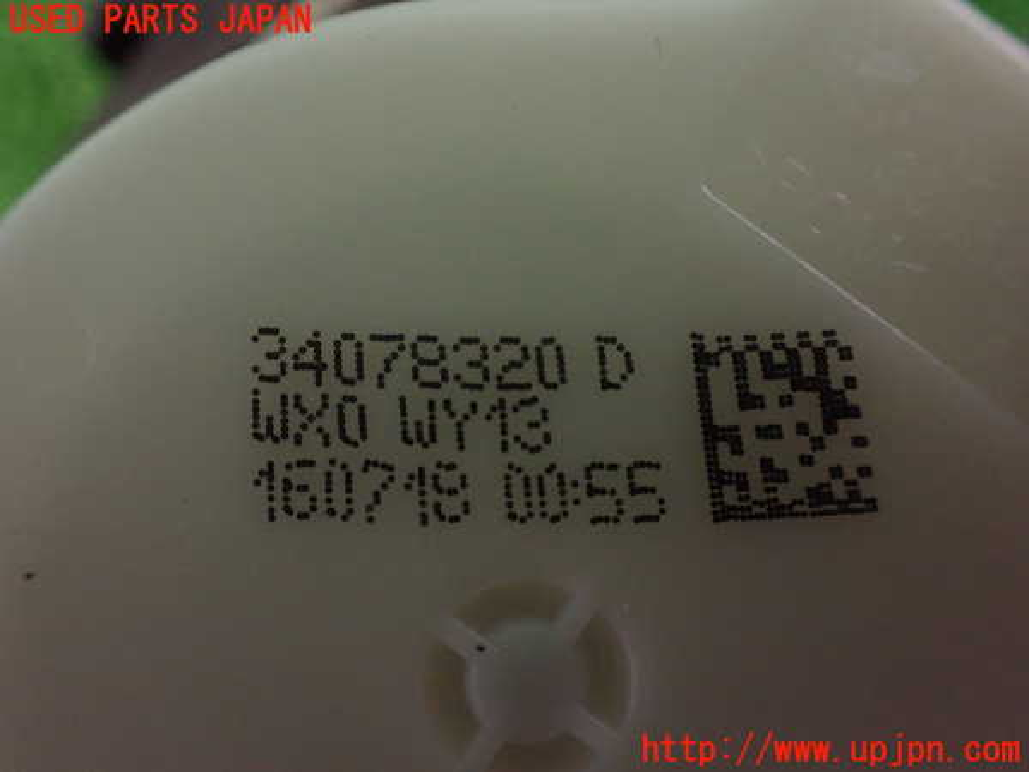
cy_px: 386
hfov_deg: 60.0
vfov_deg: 46.8
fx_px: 892
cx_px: 514
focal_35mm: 30
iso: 1000
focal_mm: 5.4
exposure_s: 1/30
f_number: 2.3
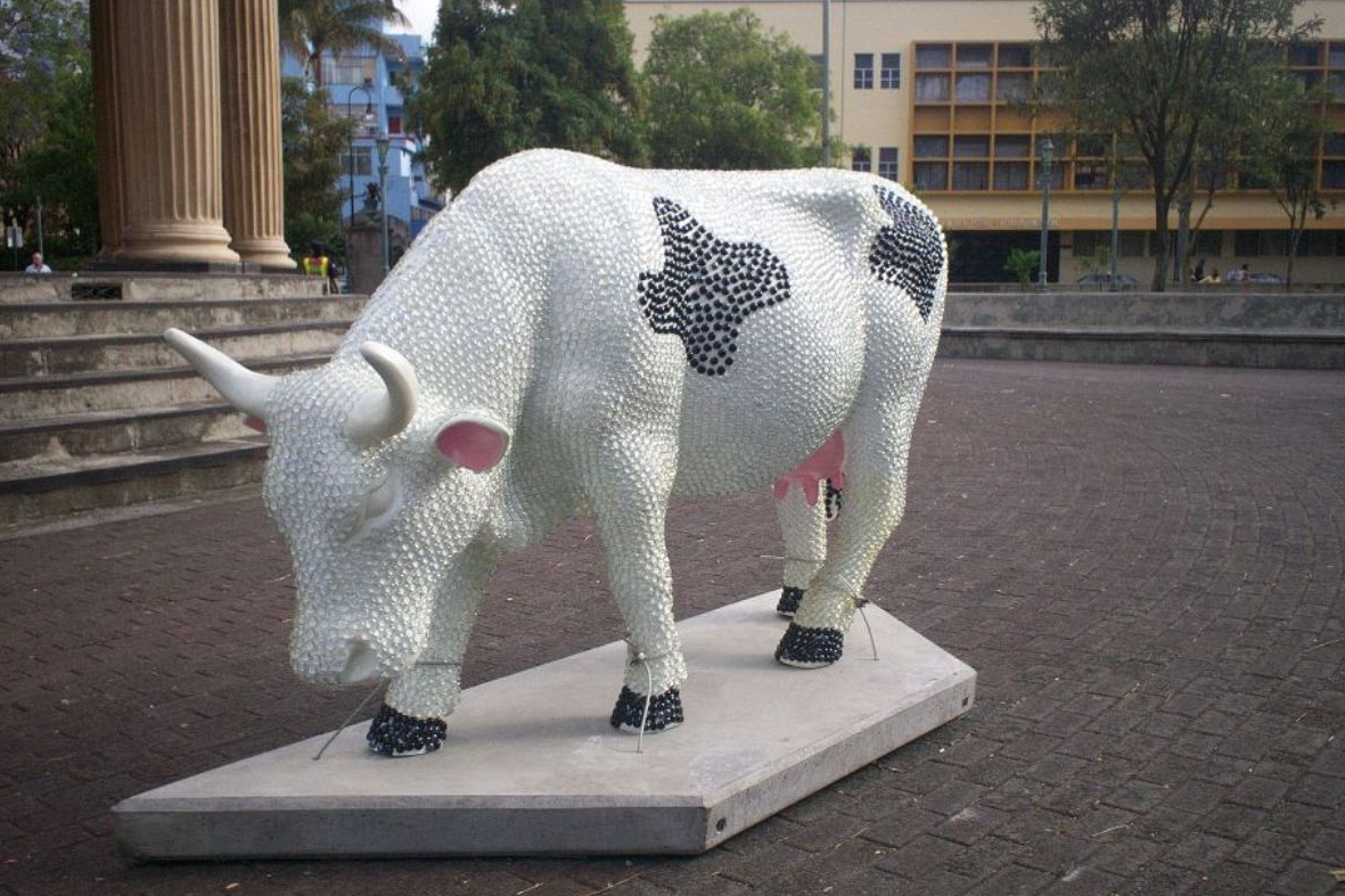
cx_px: 679
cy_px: 454
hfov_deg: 50.7
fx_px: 1419
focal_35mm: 38
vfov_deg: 35.0
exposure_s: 1/283
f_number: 4.5
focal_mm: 6
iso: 100
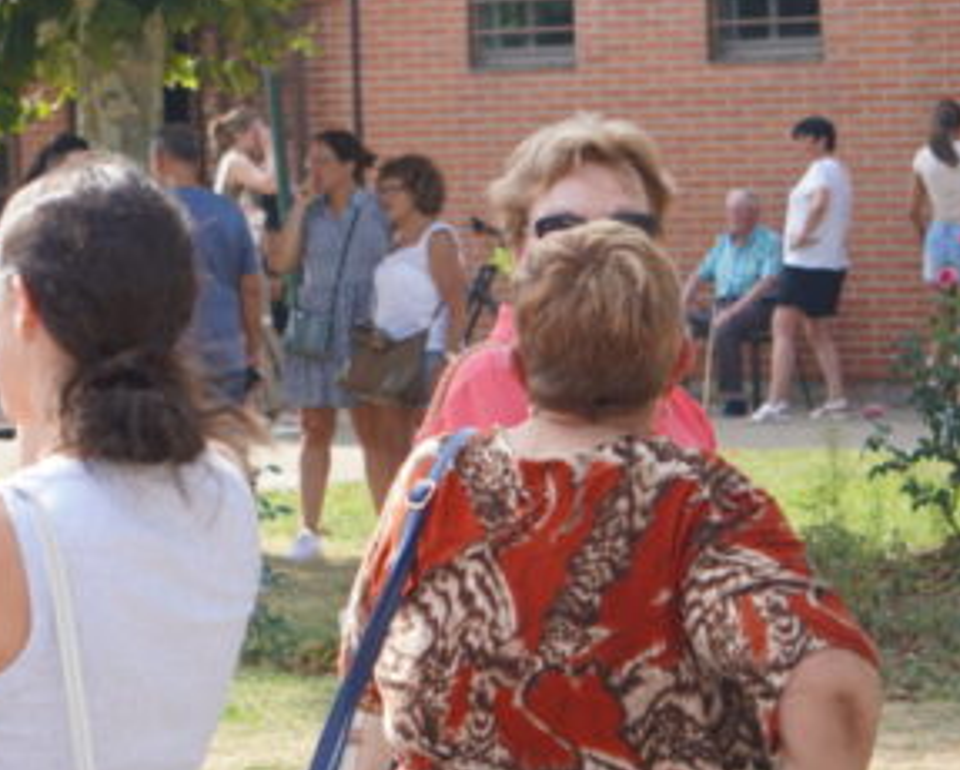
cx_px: -50
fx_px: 5893
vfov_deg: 7.4
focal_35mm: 207
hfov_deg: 9.2
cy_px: -47
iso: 100
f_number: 4.5
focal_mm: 55
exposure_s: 1/200
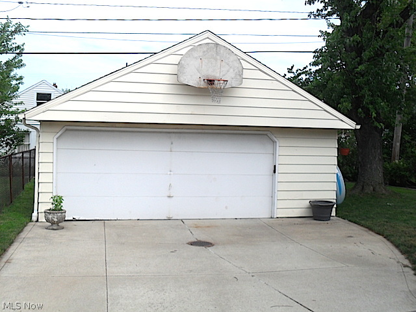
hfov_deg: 42.1
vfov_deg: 32.2
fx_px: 541
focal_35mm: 45
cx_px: 208
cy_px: 156
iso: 80
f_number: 8.8
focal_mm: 8.1
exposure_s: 1/180
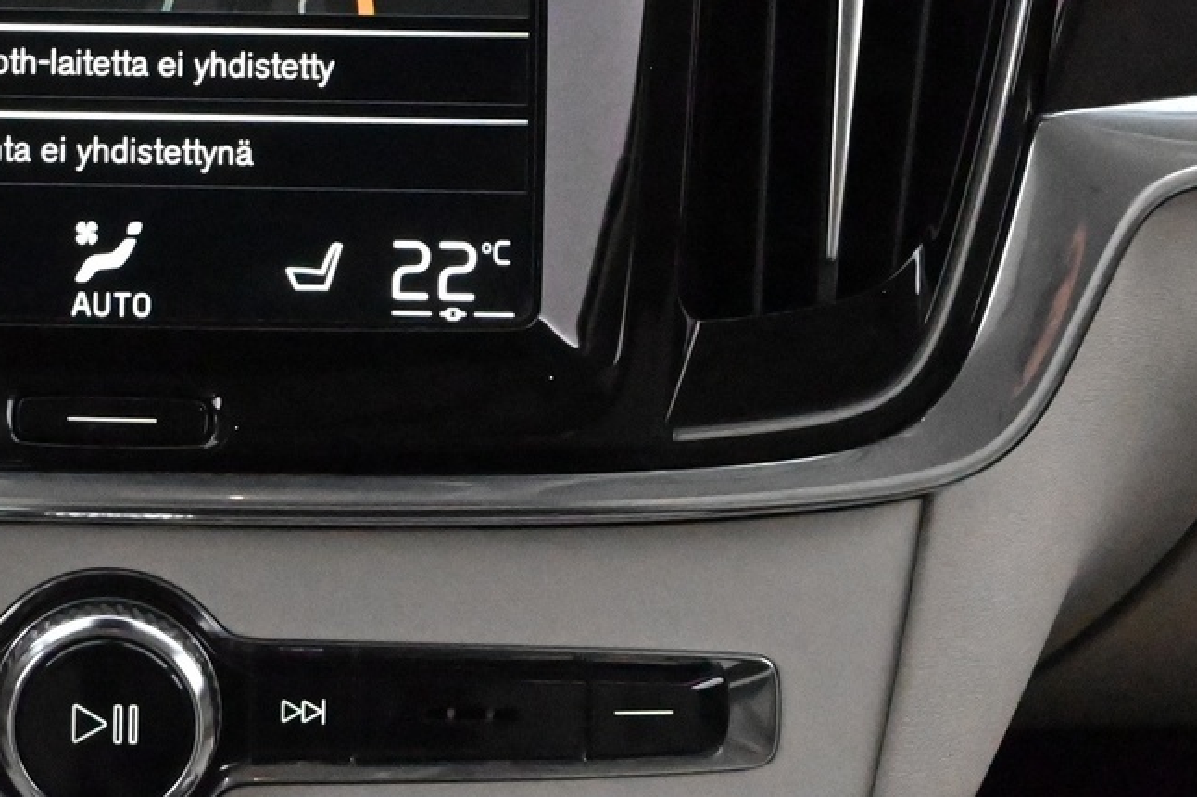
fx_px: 4752
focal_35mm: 143
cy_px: -98
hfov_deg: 14.2
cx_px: 113
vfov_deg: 9.5
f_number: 5.6
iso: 16000
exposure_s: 1/60
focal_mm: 38
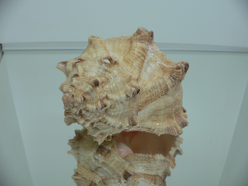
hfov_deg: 52.6
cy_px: 93
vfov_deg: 40.7
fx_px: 251
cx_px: 124
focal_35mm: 35
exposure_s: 1/60
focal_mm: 4.6
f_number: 2.8
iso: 100
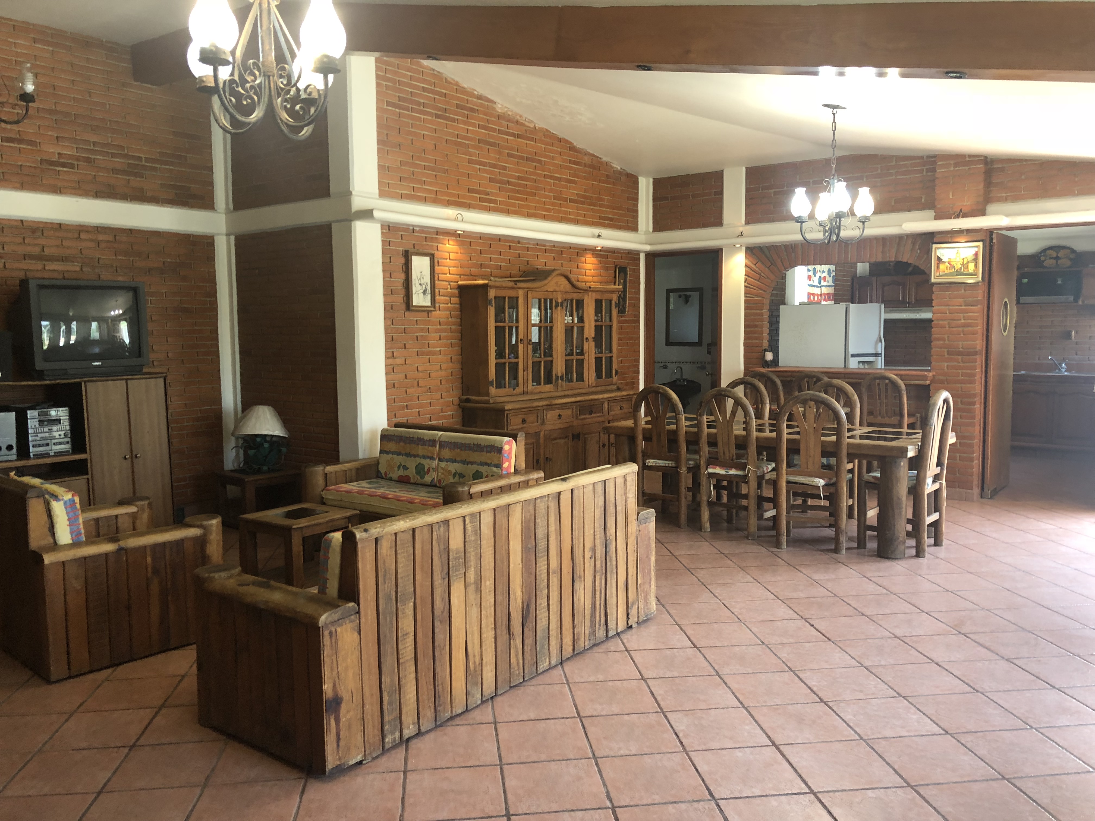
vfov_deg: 49.7
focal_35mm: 28
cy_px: 410
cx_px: 548
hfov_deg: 63.4
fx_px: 886
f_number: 1.8
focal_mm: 4
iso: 40
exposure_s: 1/17
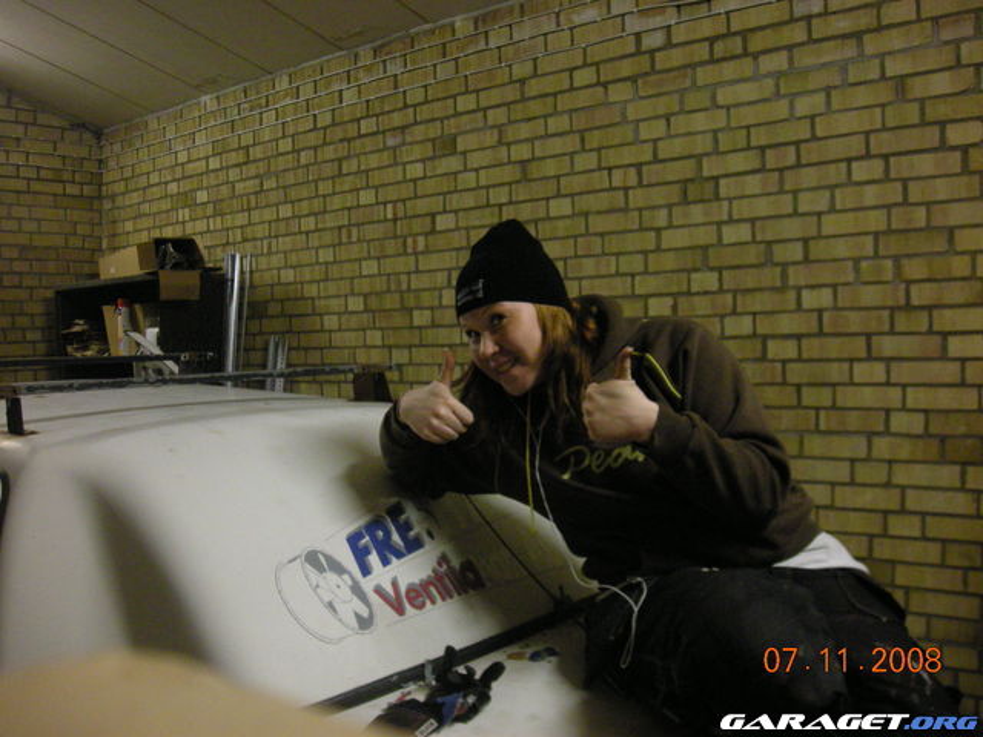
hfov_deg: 52.6
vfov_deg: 40.7
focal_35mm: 35
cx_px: 492
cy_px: 368
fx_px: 994
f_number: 2.8
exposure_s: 1/60
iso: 323
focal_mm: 5.7
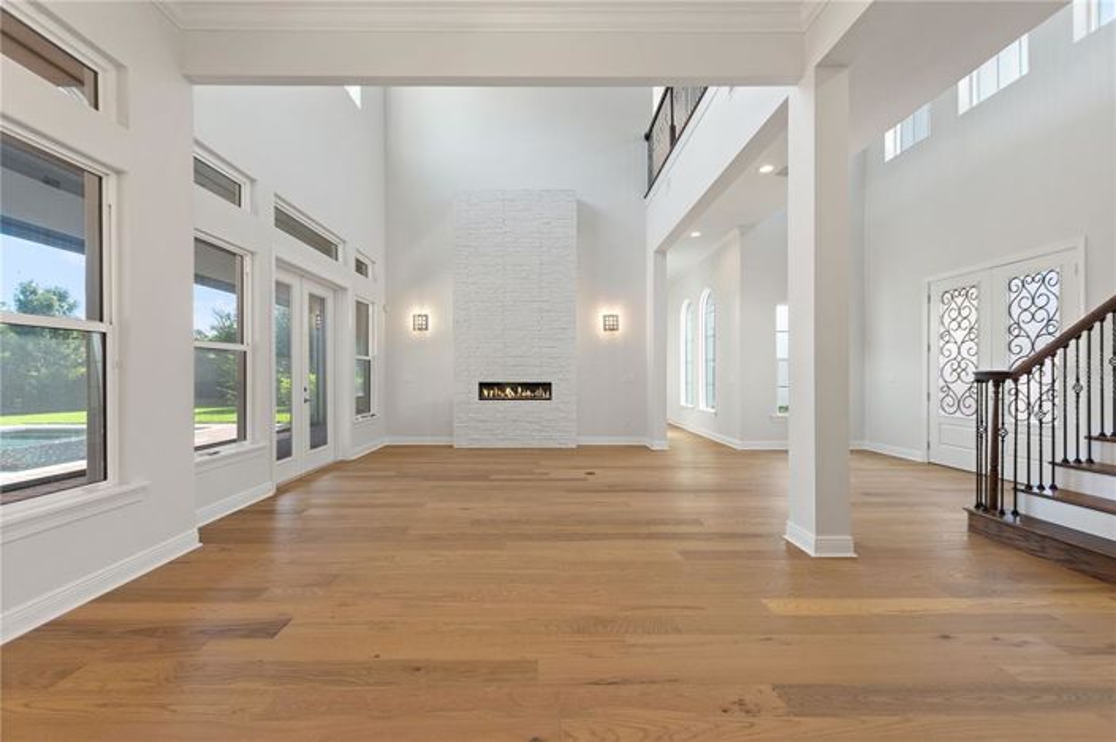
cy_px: 371
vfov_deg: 77.2
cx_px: 558
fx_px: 465
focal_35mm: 15
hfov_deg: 100.4
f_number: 4.5
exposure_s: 1/15
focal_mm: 10
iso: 400
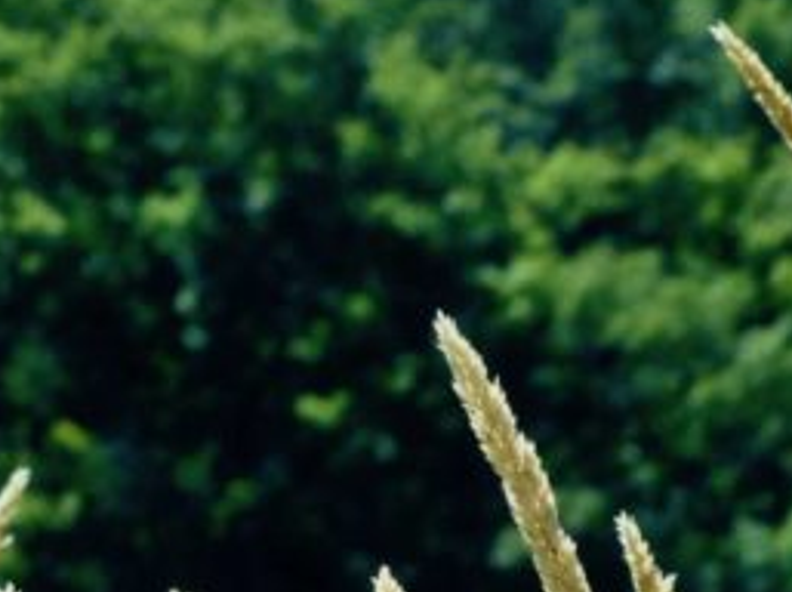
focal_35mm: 503
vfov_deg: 2.9
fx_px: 11492
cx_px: 169
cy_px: 700
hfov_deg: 3.9
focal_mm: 22.6
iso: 200
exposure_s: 1/800
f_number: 4
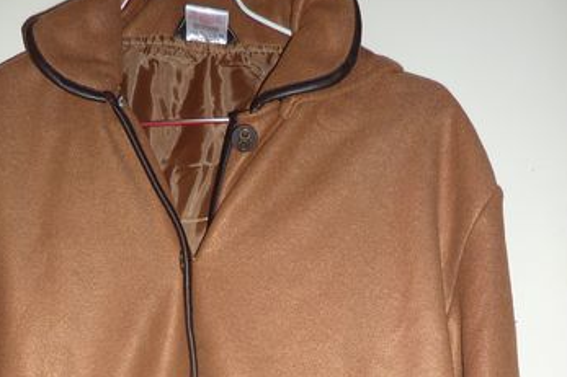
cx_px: 199
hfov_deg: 40.7
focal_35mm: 48
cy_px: 498
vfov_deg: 24.3
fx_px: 756
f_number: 3.3
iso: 100
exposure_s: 1/30
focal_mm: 4.1
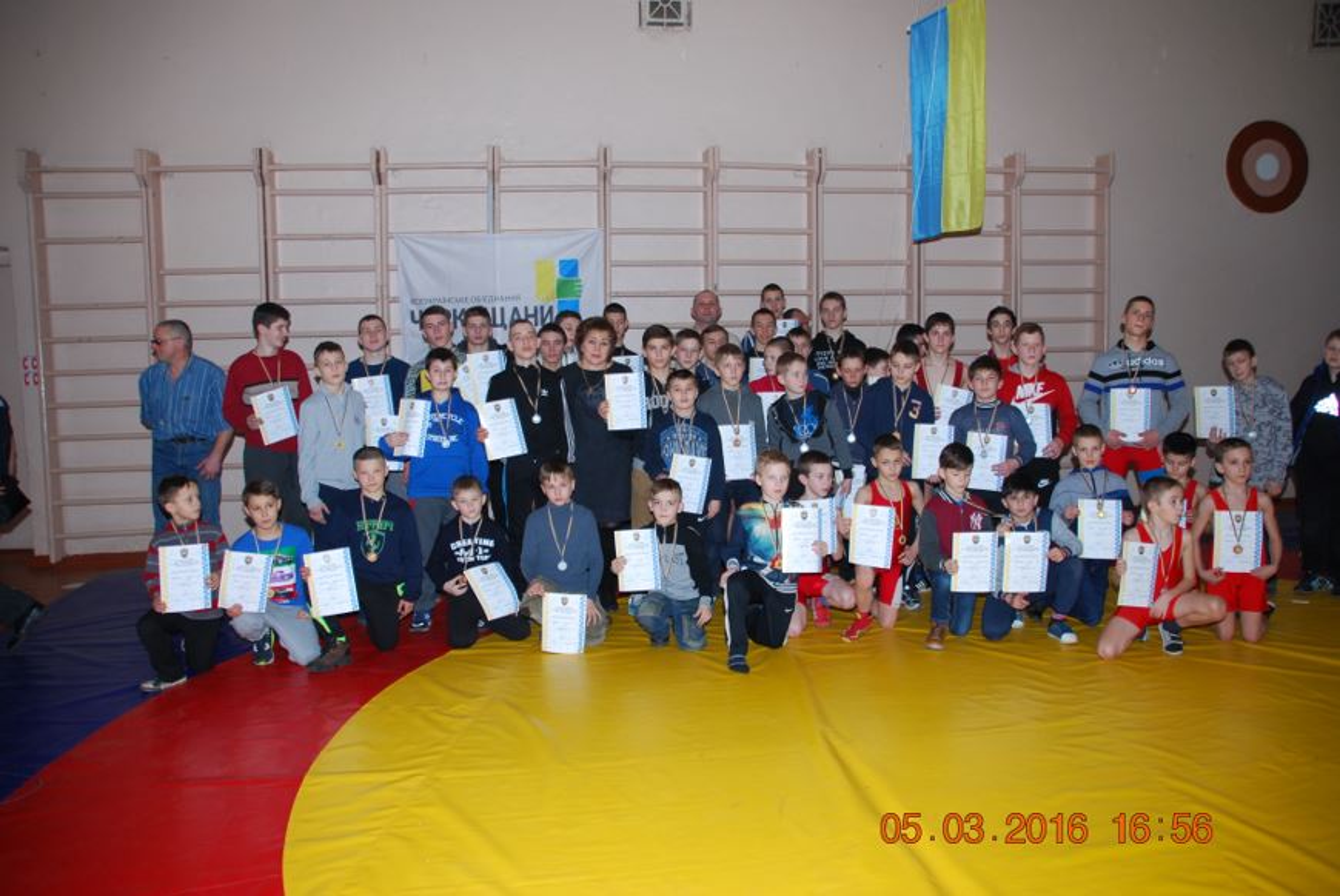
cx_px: 670
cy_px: 448
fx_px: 1006
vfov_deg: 48.0
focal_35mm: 27
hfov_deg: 67.3
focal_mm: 18
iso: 200
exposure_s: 1/60
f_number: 4
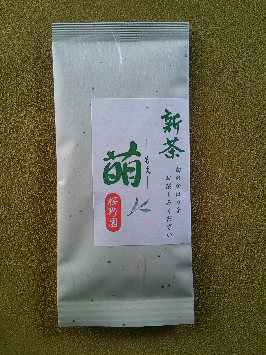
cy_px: 178
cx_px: 133
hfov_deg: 46.8
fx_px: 307
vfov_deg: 60.0
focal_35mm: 30
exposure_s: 1/59
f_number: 1.94
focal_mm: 4.06
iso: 50
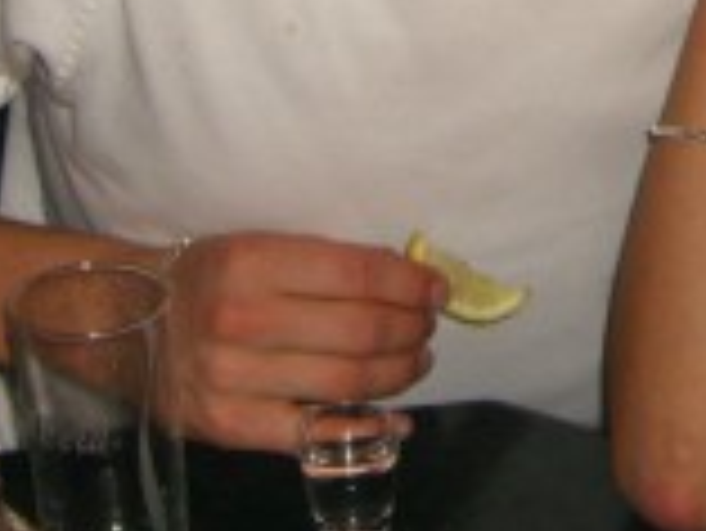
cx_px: 787
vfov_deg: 10.0
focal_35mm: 145
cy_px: -238
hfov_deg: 13.3
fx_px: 2960
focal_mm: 7.9
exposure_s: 1/60
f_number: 2.8
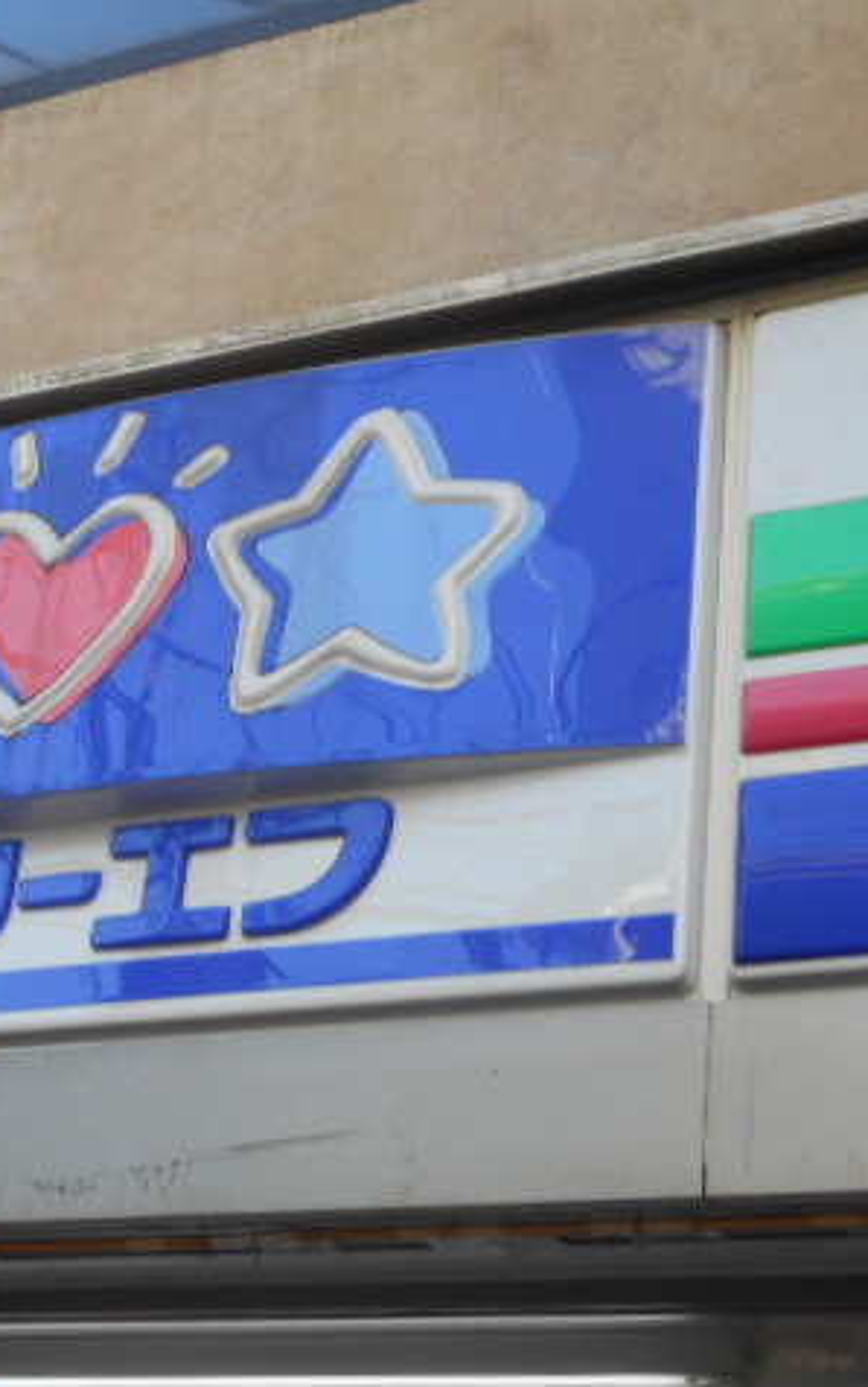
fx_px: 3176
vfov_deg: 24.6
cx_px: 149
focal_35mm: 84
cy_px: 696
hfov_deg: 15.4
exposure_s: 1/50
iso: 80
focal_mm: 10.5
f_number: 5.1
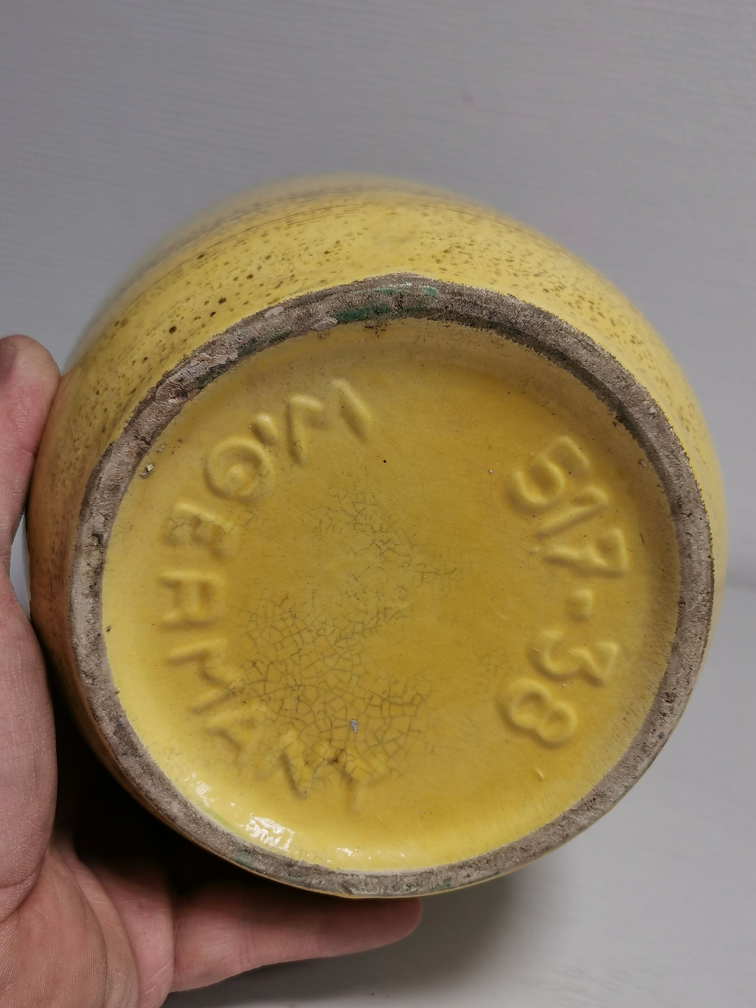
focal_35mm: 36
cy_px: 504
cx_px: 378
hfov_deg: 39.7
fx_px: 1048
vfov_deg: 51.4
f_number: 1.8
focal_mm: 5.58
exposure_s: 1/100
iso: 80
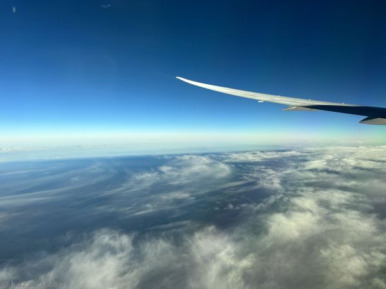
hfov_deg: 71.6
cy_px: 144
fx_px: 268
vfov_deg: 56.8
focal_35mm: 24
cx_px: 193
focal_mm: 6.86
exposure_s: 1/1845
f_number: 1.78
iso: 80
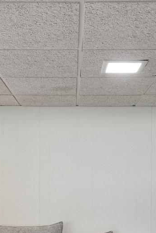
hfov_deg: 24.6
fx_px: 357
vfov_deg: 35.1
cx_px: 65
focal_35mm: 55
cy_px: 186
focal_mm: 14
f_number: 8
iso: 400
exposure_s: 1/1.25
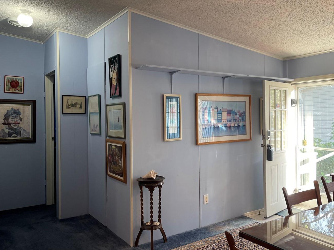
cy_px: 118
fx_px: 299
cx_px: 201
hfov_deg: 57.9
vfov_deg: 45.4
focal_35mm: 31
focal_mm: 5.1
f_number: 1.6
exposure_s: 1/60
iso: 80
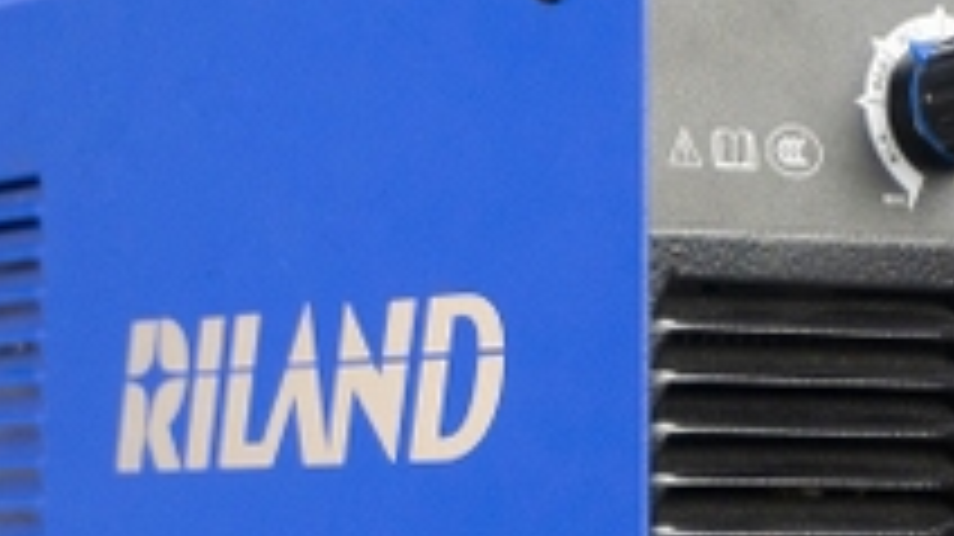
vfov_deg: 6.8
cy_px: 360
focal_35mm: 178
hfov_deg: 12.1
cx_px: 495
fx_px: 4500
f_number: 5.6
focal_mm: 50
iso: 2000
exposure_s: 1/125
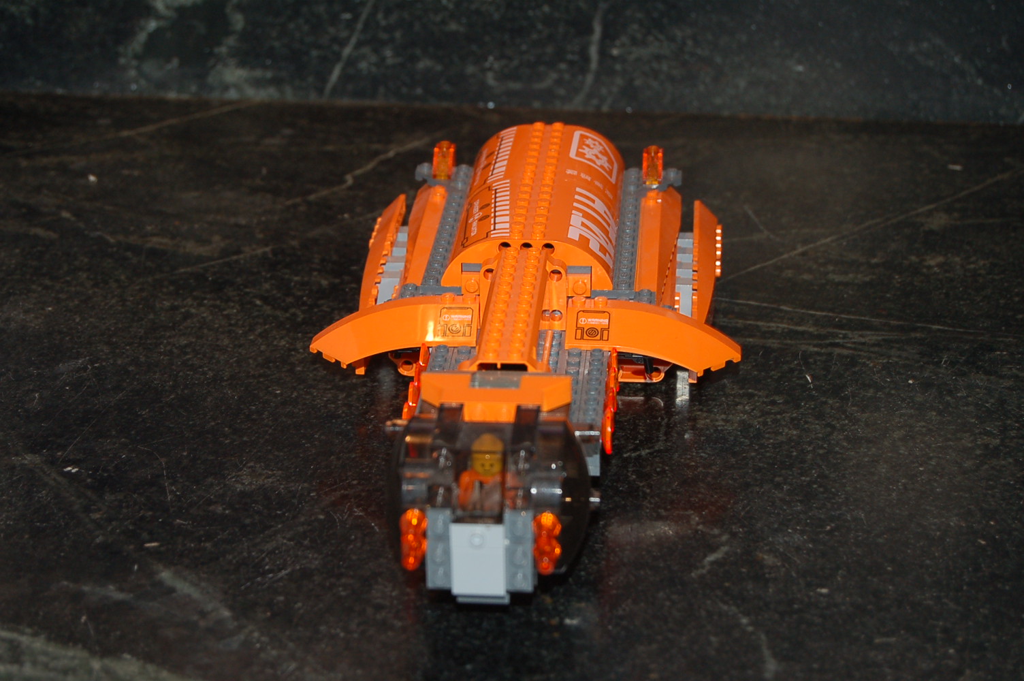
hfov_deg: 24.6
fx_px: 2345
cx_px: 512
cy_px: 340
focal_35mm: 82
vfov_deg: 16.5
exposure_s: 1/60
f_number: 5.6
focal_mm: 55
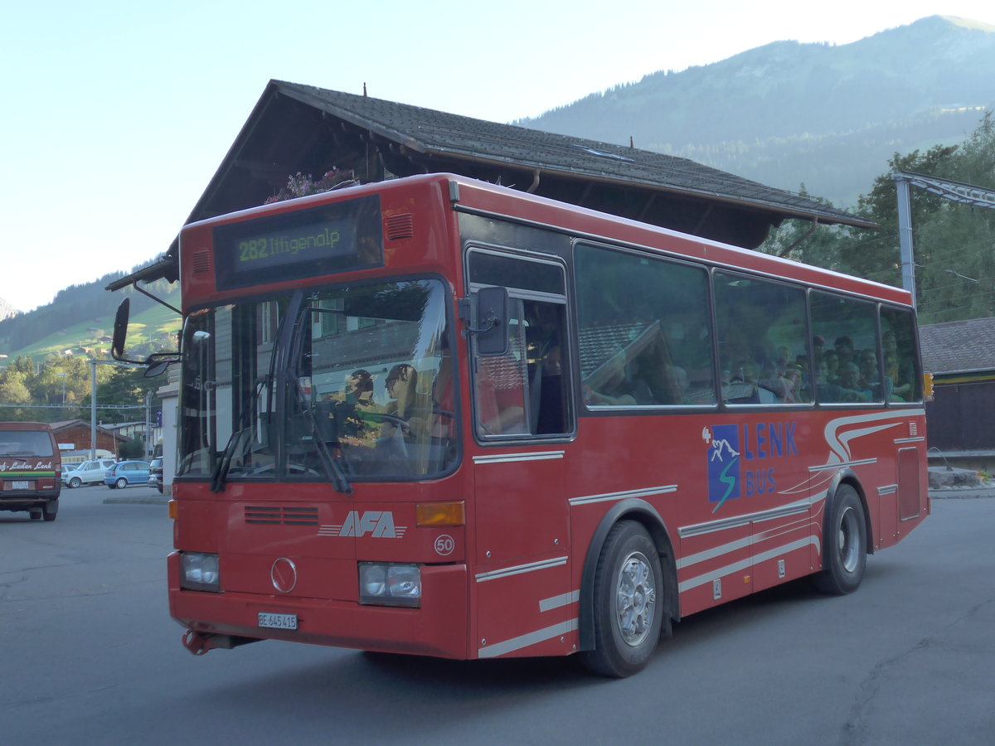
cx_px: 498
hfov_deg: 45.8
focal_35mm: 41
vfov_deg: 35.1
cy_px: 373
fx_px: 1179
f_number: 2.6
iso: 160
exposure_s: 1/250
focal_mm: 8.4
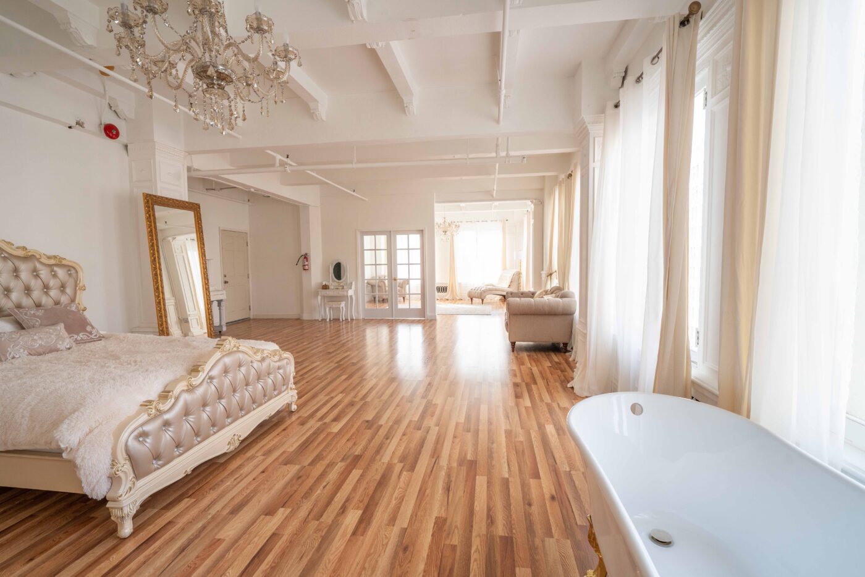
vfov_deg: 70.5
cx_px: 432
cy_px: 288
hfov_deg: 93.3
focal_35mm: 17
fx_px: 409
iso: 640
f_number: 7.1
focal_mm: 17
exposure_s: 1/125
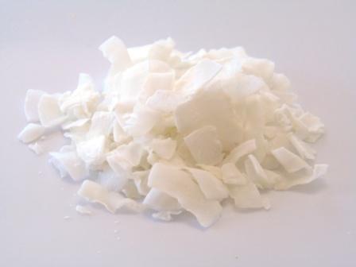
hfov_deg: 12.4
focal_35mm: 159
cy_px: 134
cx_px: 178
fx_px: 1635
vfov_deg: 9.3
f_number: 4.8
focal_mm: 29.4
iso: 160
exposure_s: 1/50
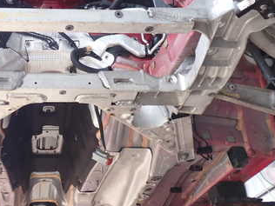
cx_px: 70
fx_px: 453
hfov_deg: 33.1
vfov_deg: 25.2
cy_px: 41
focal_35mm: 57
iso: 100
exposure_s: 1/100
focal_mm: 5.4
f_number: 2.3
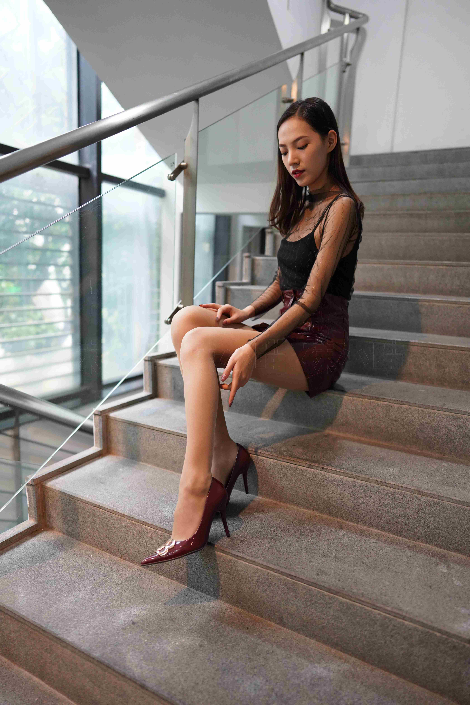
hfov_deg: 53.1
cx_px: 235
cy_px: 352
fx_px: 470
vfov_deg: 73.7
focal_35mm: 24
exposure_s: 1/160
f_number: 1.6
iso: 2500
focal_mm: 24
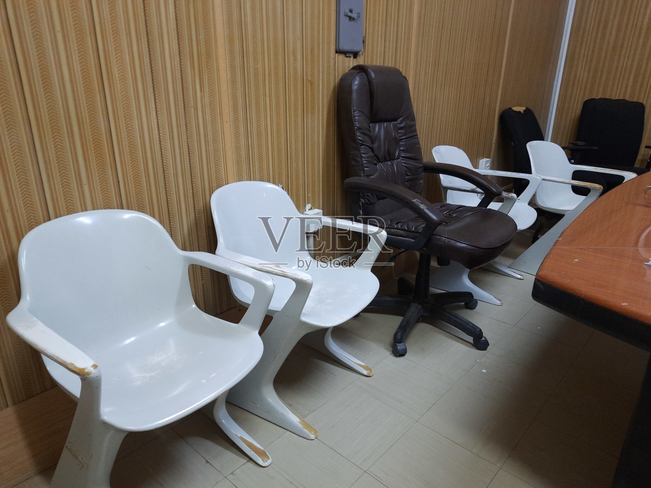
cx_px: 326
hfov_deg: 71.6
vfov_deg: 56.8
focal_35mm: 24
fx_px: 451
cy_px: 244
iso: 320
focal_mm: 5.23
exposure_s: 1/24
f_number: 1.8
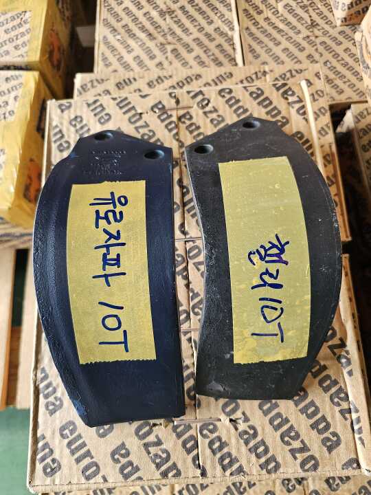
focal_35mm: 23
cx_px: 186
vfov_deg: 73.9
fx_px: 329
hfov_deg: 58.9
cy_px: 248
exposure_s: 1/207
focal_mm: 6.3
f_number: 1.7
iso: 160
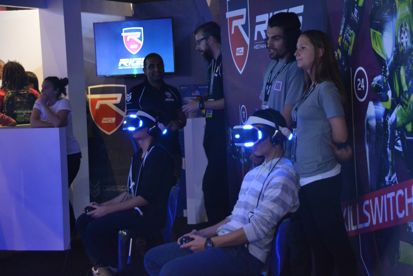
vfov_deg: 14.7
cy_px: 138
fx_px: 1067
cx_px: 206
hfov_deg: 21.9
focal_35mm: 93
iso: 3200
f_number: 4.8
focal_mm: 62
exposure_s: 1/10
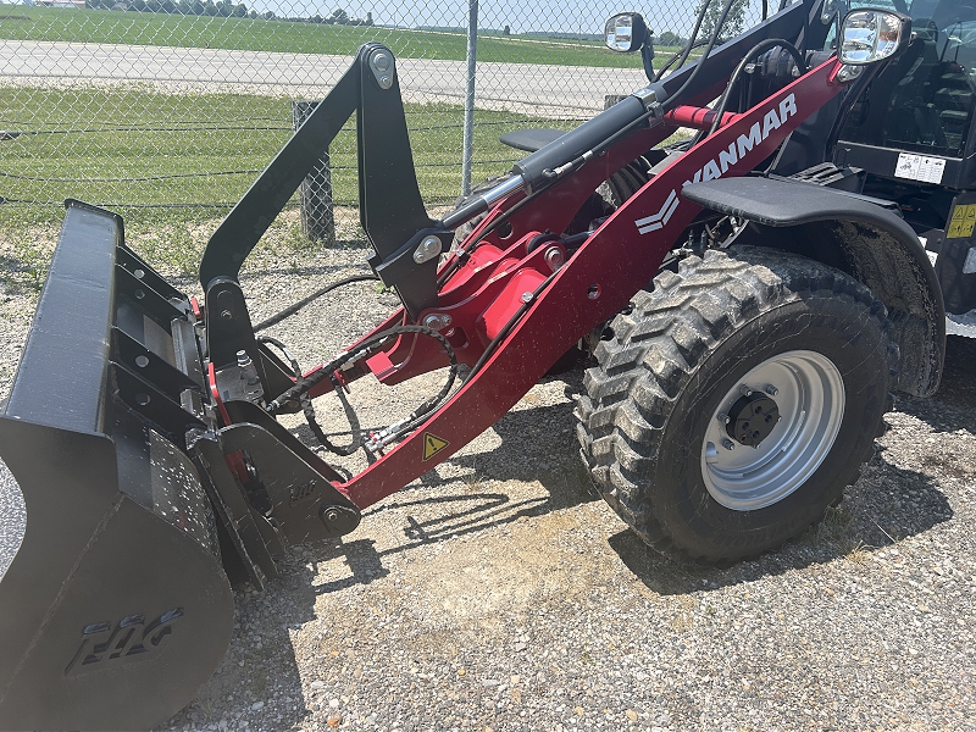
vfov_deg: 53.1
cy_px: 366
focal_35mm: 26
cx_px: 488
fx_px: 733
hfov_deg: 67.3
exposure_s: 1/2762
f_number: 1.5
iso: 50
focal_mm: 5.7
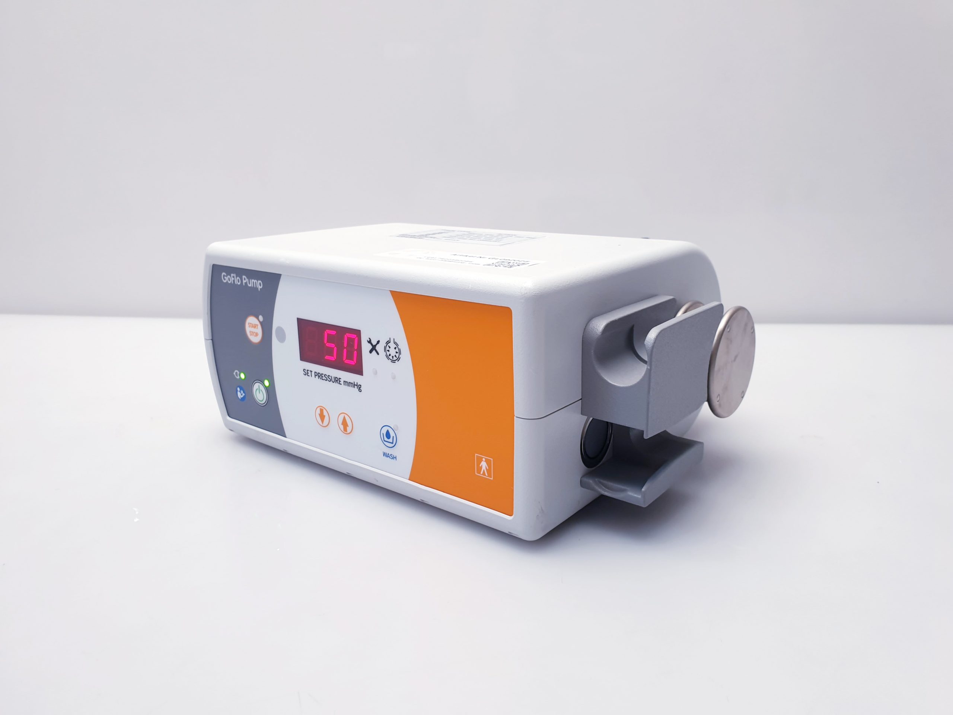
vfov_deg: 53.1
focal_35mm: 26
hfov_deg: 67.3
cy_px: 358
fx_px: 716
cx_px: 476
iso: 80
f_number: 2.4
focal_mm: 4.3
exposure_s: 1/50
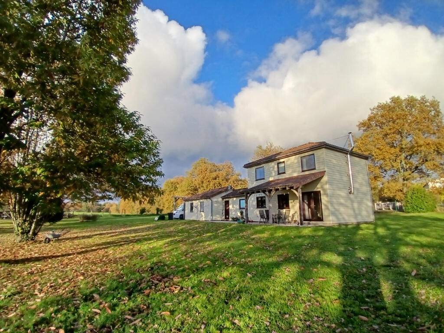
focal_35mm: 17
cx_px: 222
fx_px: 218
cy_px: 166
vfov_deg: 74.7
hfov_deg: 91.0
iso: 50
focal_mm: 1.4
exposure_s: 1/666
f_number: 2.2
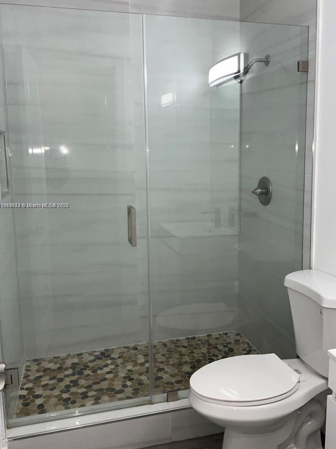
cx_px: 179
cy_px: 206
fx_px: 414
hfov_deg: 44.1
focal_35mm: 32
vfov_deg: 56.7
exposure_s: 1/60
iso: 25
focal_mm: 3
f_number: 1.8
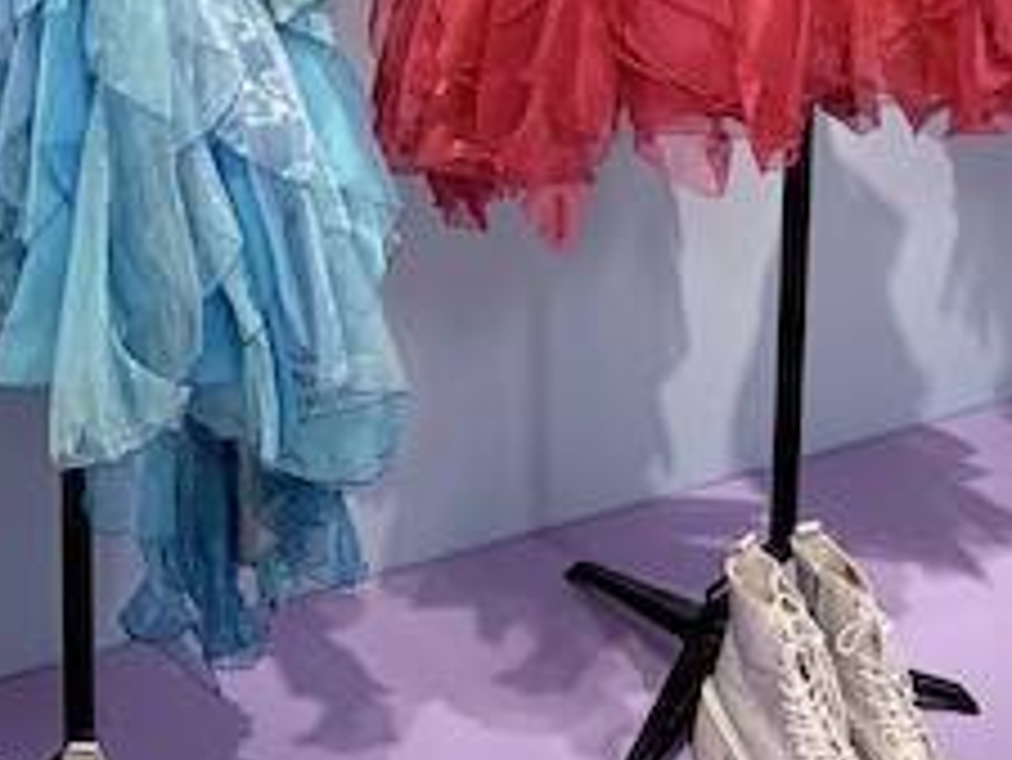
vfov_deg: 15.1
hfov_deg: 21.6
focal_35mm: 90
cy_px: -425
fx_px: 2633
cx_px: 265
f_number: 1.6
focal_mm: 5.96
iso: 64
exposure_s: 1/50
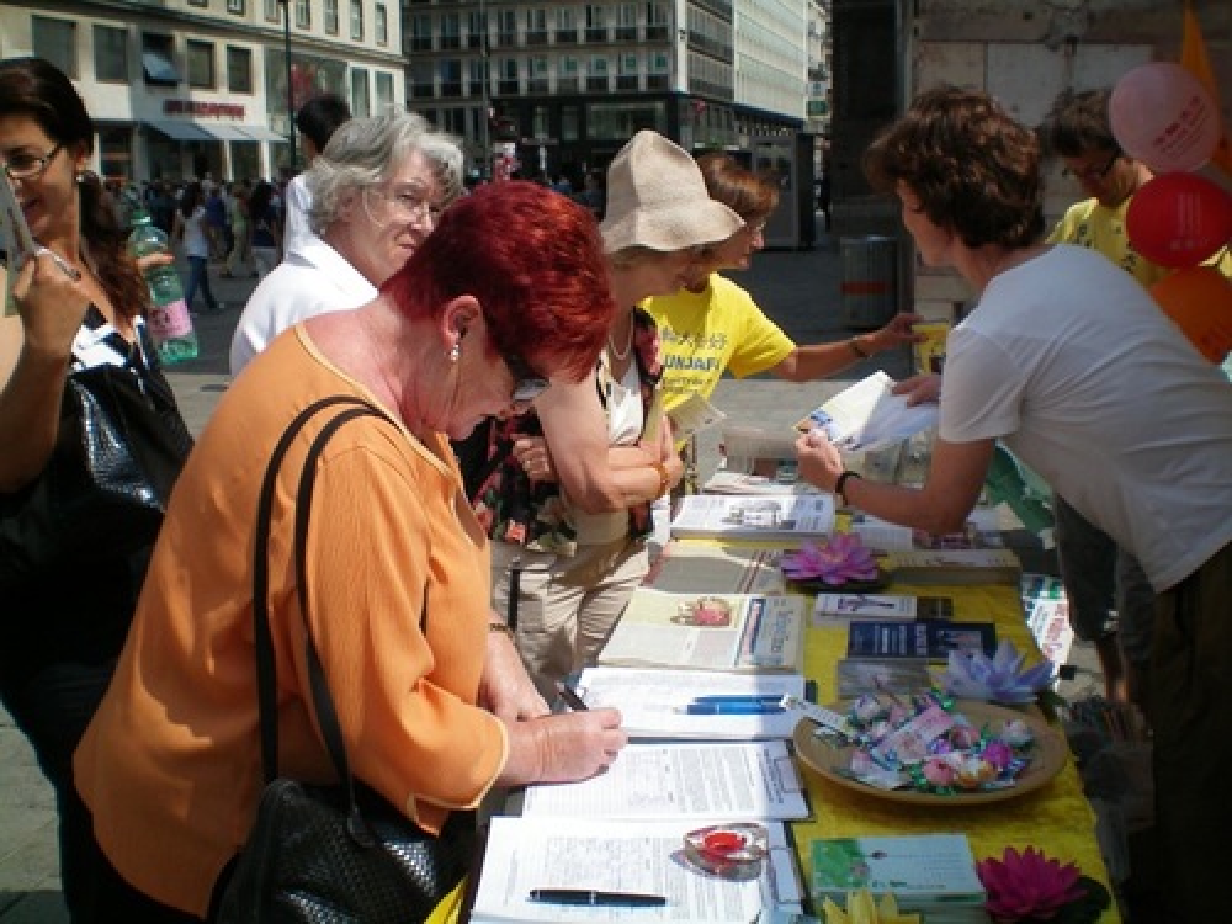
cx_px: 616
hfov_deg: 49.0
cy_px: 462
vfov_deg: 37.7
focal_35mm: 38
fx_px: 1352
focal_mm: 6.3
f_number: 4.6
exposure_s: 1/800
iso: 64
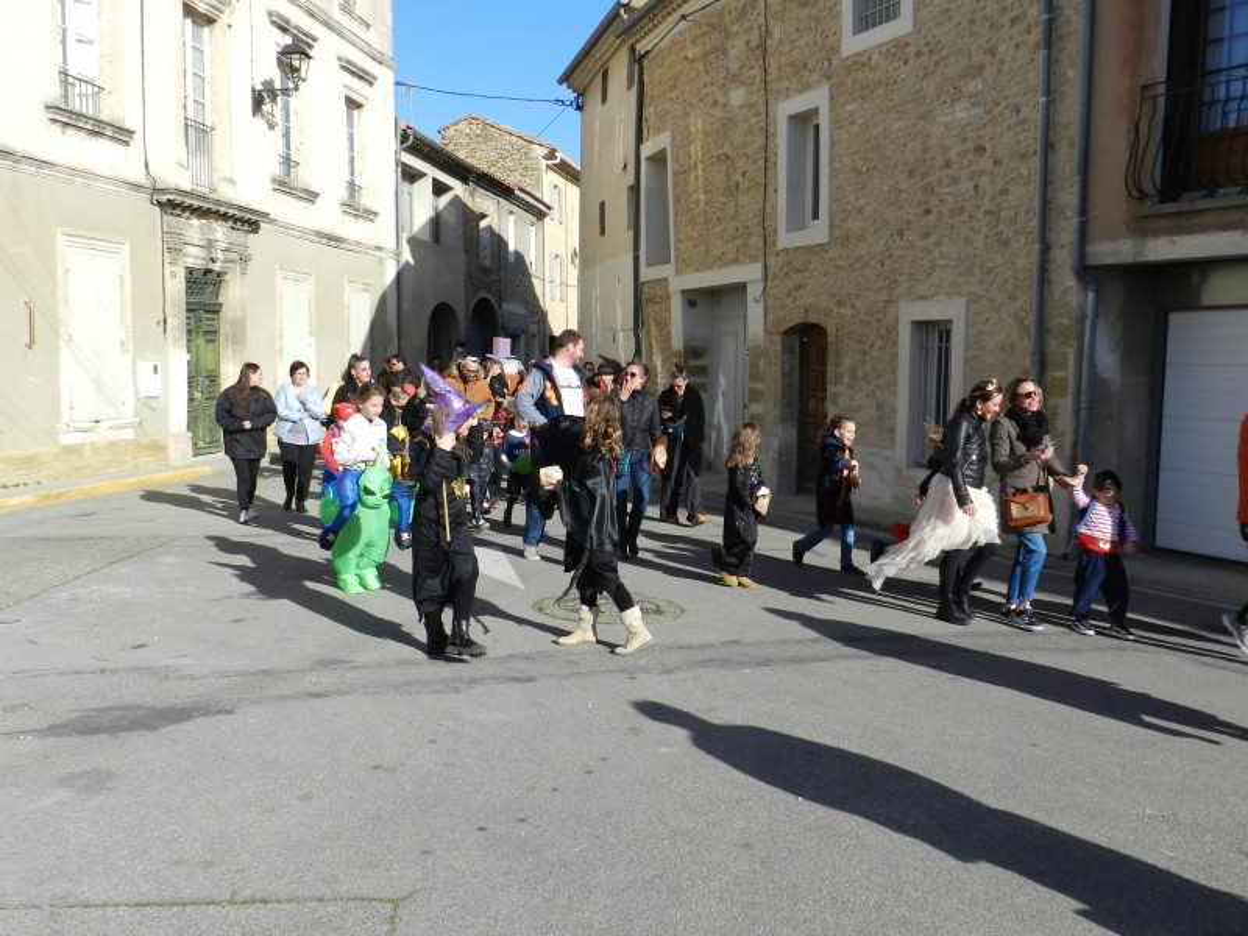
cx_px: 624
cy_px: 468
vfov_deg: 44.2
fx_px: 1154
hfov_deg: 56.8
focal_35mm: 32
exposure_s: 1/800
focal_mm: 5.6
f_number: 4.5
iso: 160
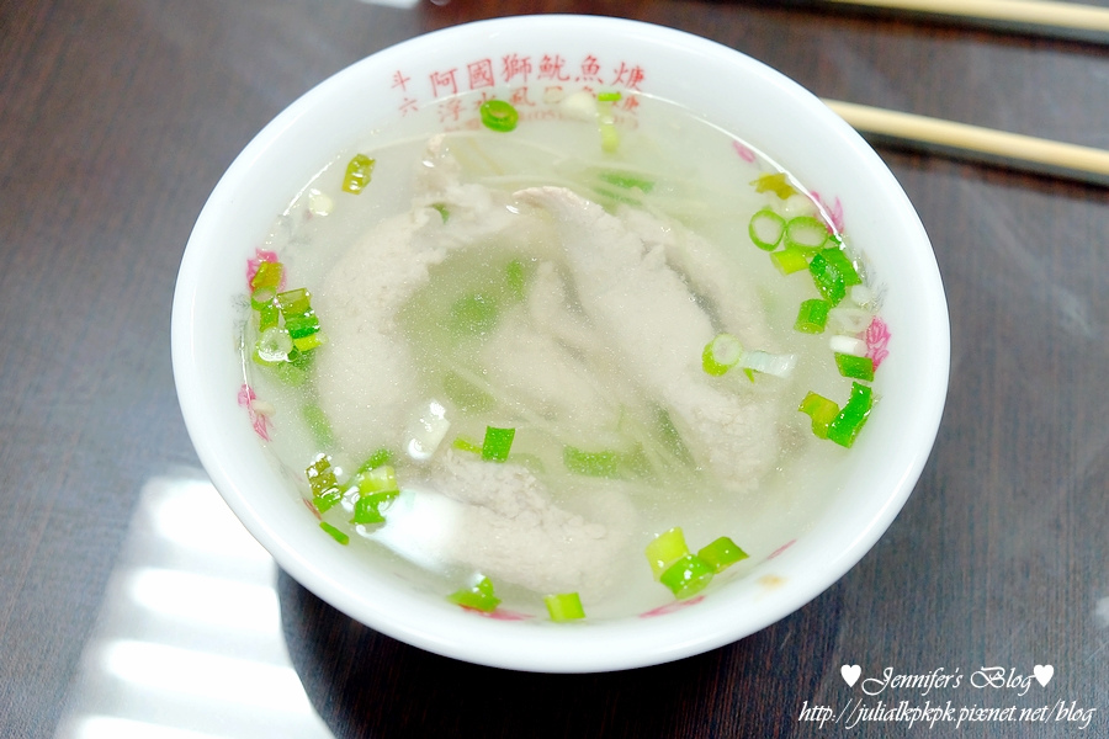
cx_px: 554
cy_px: 370
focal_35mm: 45
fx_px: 1386
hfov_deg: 43.6
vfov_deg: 29.9
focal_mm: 30.2
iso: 800
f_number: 3.6
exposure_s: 1/105
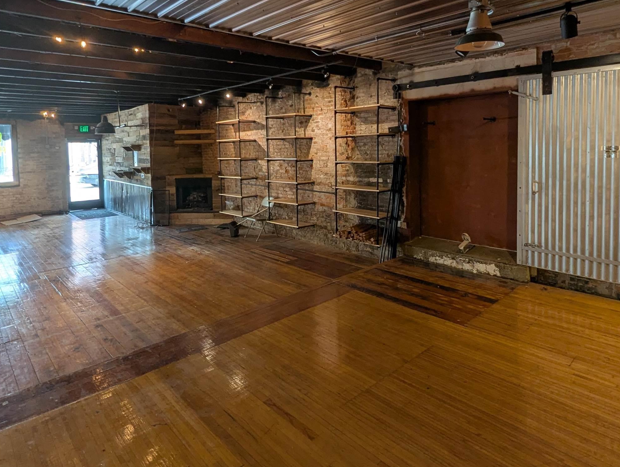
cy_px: 155
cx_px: 298
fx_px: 359
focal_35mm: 20
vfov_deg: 64.4
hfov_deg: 81.6
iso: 60
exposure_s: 1/40
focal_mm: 1.95
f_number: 2.2
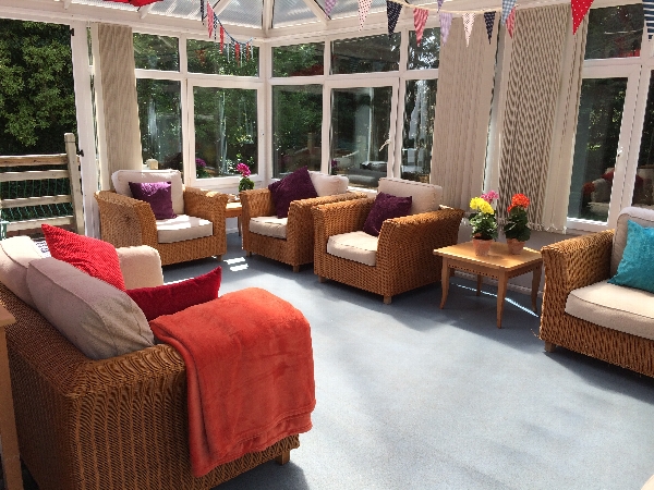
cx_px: 327
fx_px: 548
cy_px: 245
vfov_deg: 48.2
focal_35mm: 29
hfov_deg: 61.7
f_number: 2.2
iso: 32
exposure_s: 1/604
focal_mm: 4.15
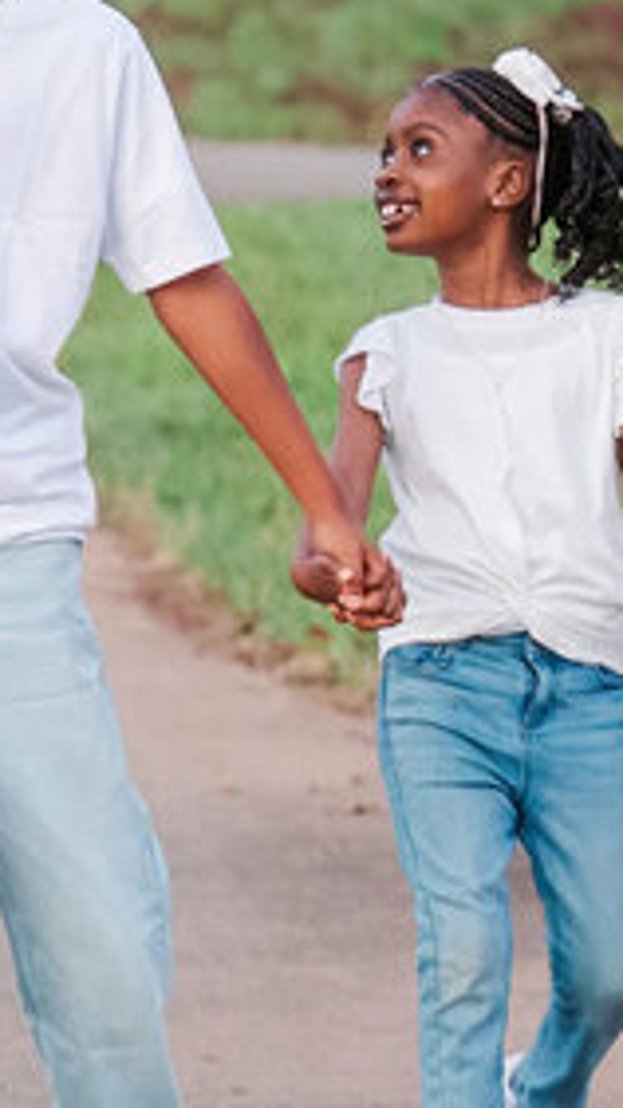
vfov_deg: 4.6
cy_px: 337
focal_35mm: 471
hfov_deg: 2.6
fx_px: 13836
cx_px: -840
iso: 2500
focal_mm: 79
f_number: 2.8
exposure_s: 1/250
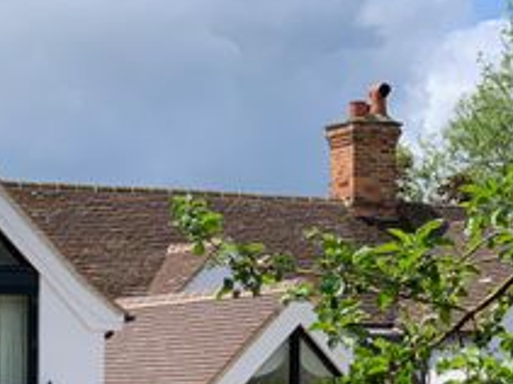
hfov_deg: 13.2
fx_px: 2192
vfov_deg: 9.8
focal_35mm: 148
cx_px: 58
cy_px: 491
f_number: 2.4
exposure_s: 1/841
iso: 16
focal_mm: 6
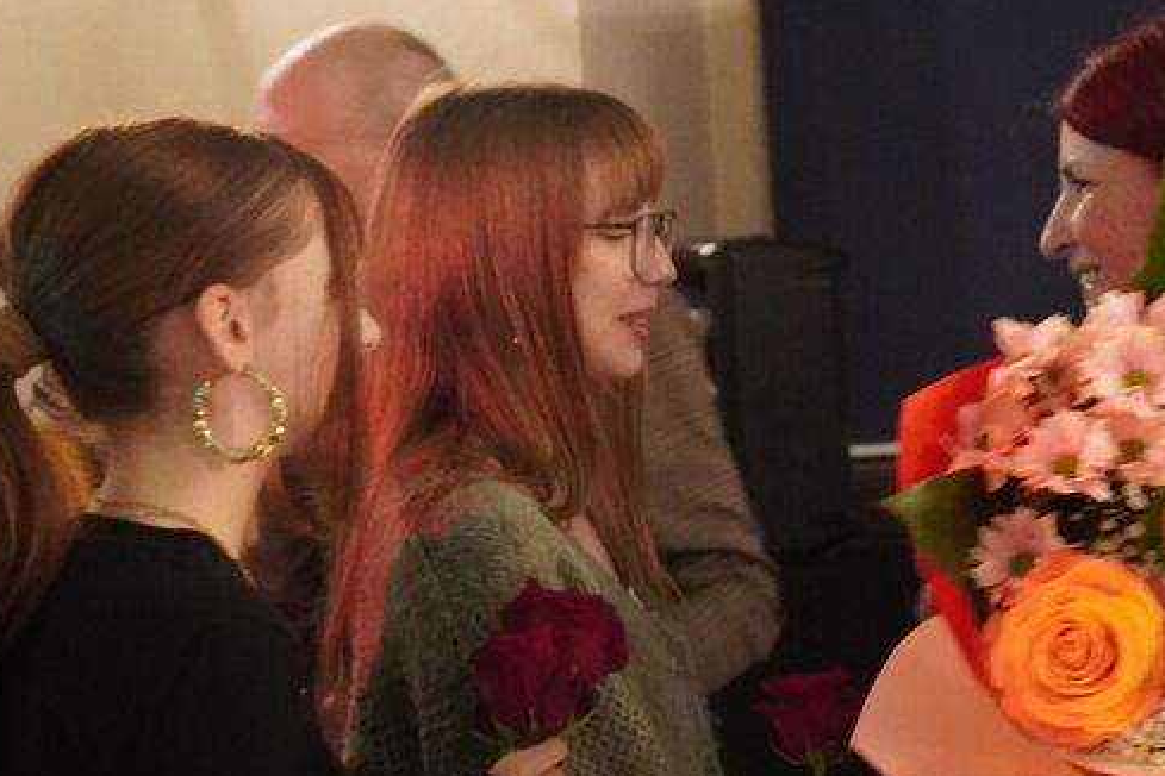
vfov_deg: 15.0
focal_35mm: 91
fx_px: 2946
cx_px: 879
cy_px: 537
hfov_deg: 22.2
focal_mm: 29
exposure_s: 1/40
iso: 6400
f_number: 4.5
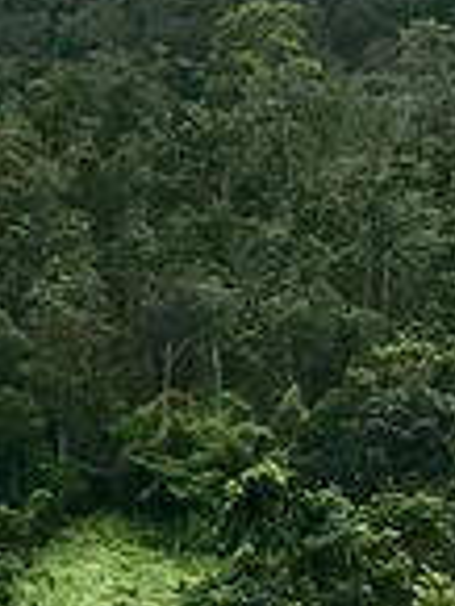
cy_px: 1197
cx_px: -38
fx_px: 3605
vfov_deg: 9.0
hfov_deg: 7.2
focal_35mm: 206
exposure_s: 1/3195
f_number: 1.8
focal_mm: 3.99
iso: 20
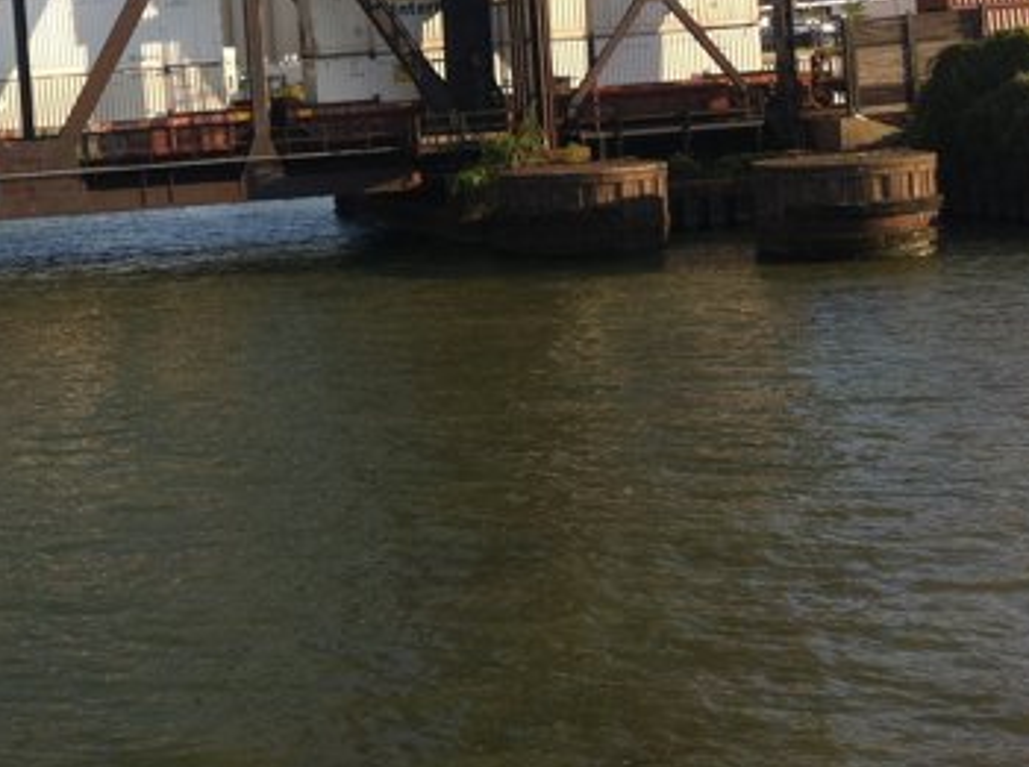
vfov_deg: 19.4
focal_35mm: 75
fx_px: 2225
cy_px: 156
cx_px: 56
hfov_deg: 25.1
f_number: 2.8
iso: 80
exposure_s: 1/464
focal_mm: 3.85
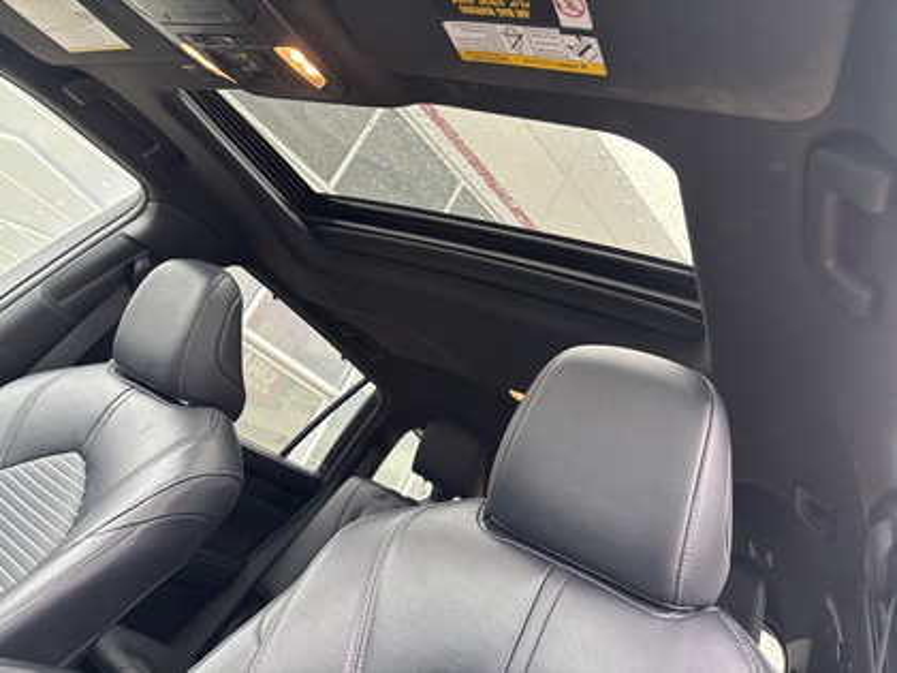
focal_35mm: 26
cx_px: 448
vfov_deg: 53.1
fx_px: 674
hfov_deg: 67.3
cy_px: 336
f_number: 1.6
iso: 125
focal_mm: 5.96
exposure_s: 1/95
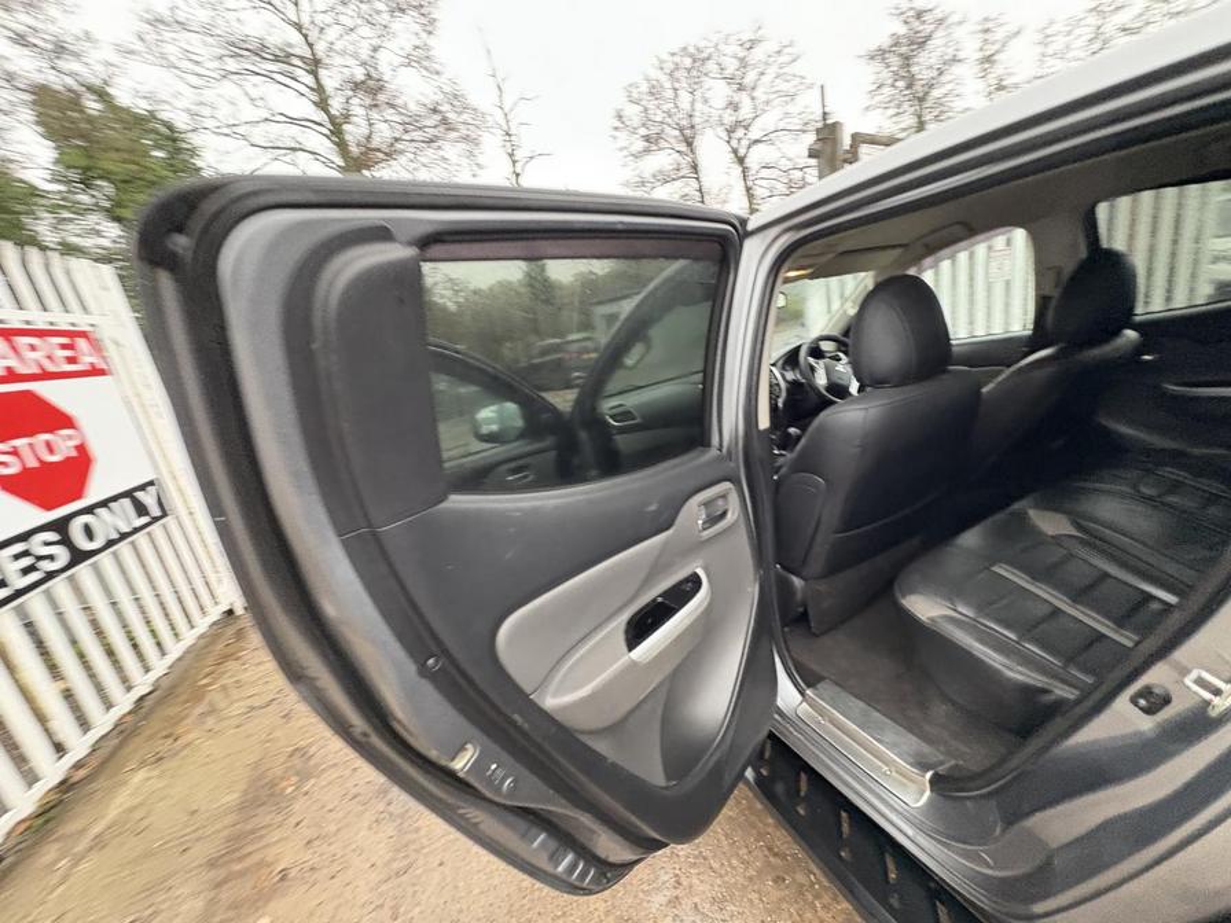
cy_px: 462
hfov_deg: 102.1
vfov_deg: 85.7
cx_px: 616
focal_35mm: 14
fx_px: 498
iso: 800
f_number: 2.2
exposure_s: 1/60
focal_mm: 2.22
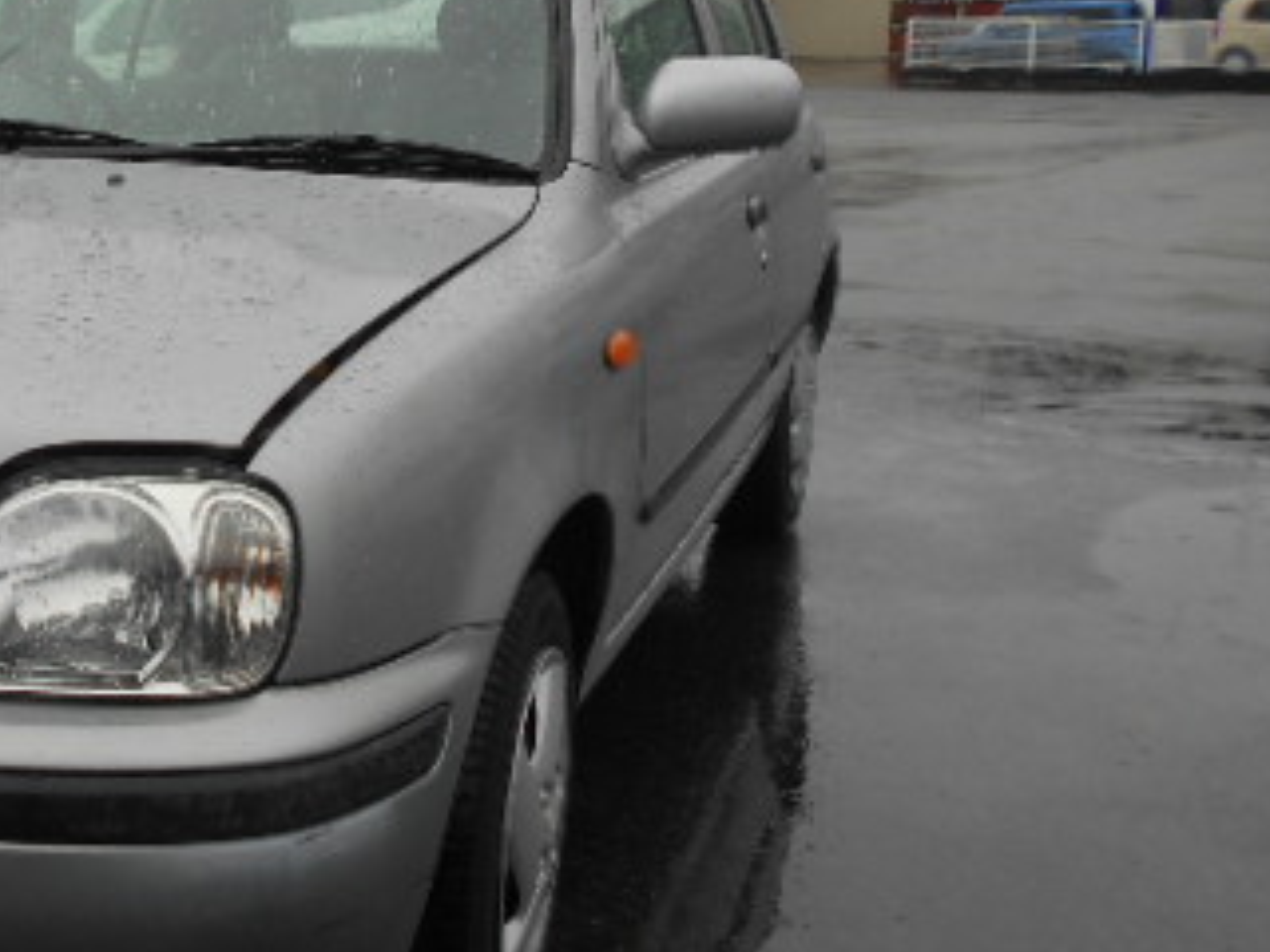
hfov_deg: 34.1
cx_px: 52
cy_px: 321
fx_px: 1908
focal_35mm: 52
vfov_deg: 27.9
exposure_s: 1/320
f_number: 3.2
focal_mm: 4.6
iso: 80
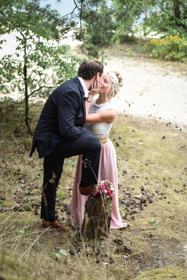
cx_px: 94
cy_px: 140
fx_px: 389
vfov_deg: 39.6
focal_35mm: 50
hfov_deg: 27.0
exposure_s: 1/160
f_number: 4.5
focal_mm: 50
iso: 100
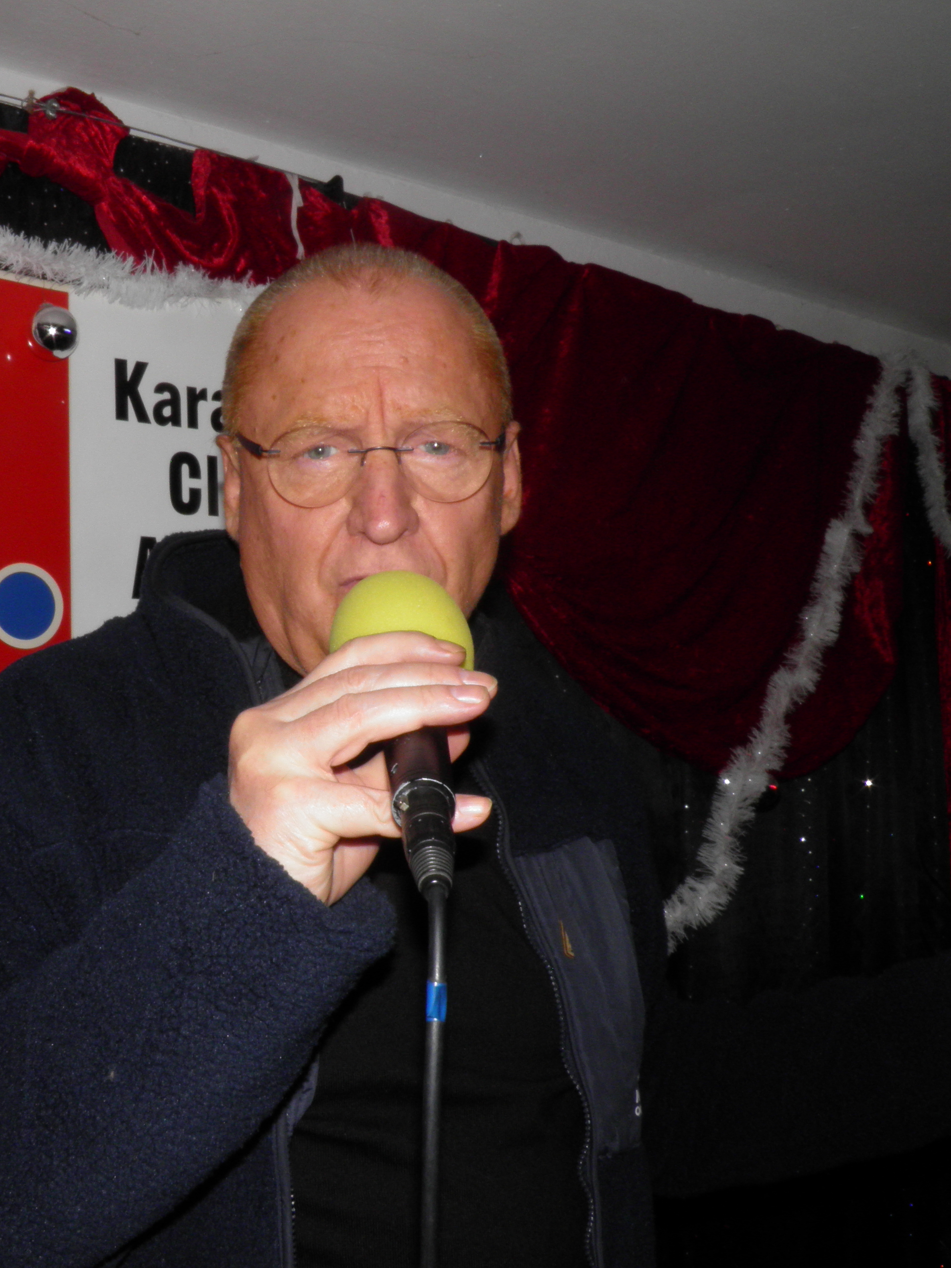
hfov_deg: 36.8
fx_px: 1392
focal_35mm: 38
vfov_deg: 49.0
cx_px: 228
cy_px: 644
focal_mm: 4.9
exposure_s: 1/30
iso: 100
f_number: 8
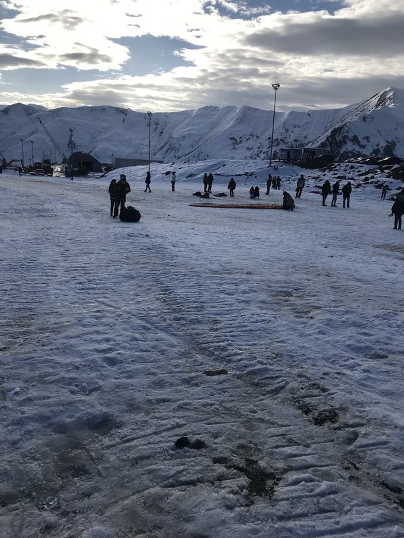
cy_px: 269
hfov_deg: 49.7
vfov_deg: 63.4
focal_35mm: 28
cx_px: 202
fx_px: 436
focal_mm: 3.99
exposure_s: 1/4808
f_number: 1.8
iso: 25
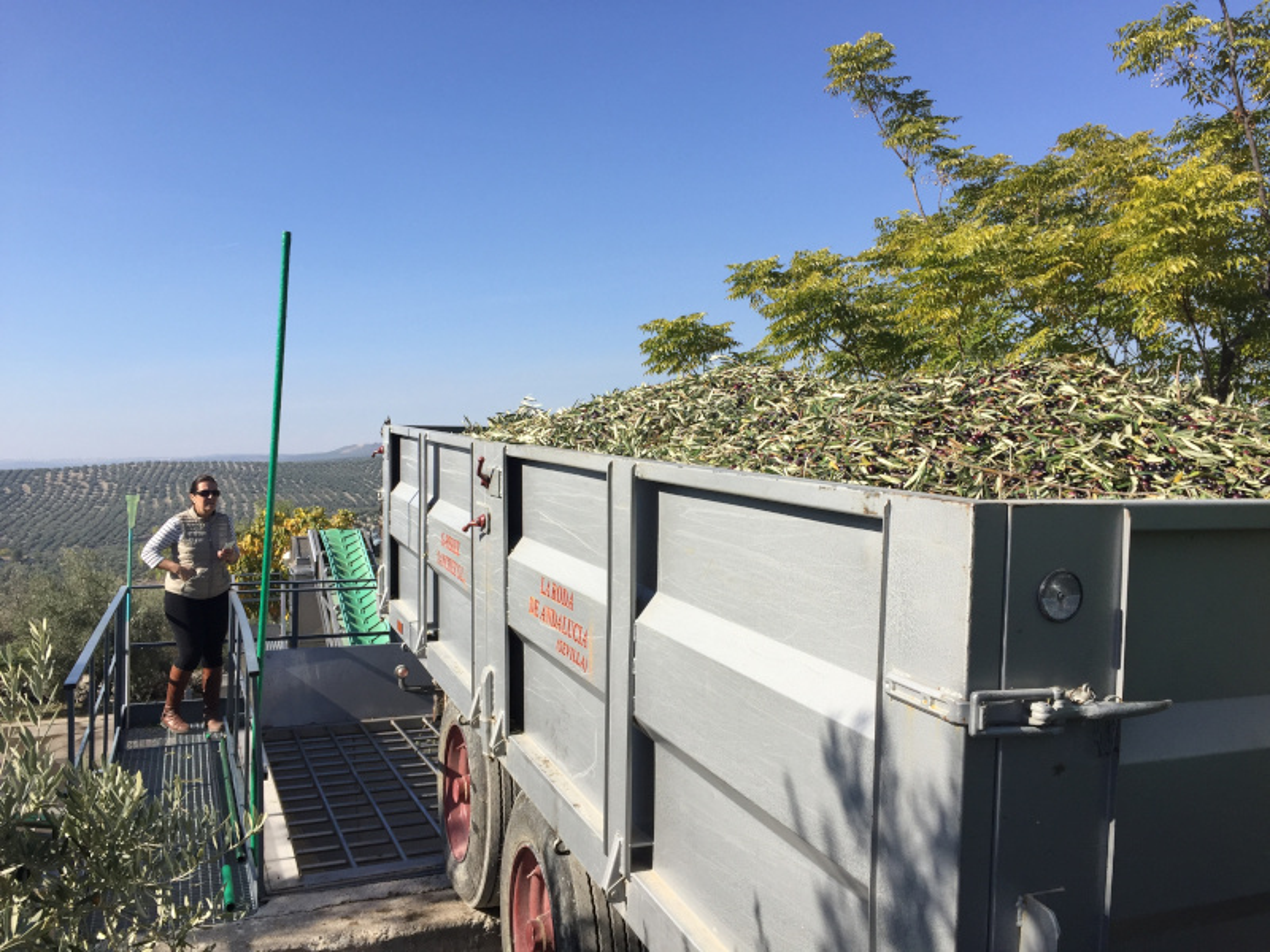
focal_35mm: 29
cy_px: 476
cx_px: 635
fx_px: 1064
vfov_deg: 48.2
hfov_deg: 61.7
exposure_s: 1/1647
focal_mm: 4.15
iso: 32
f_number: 2.2
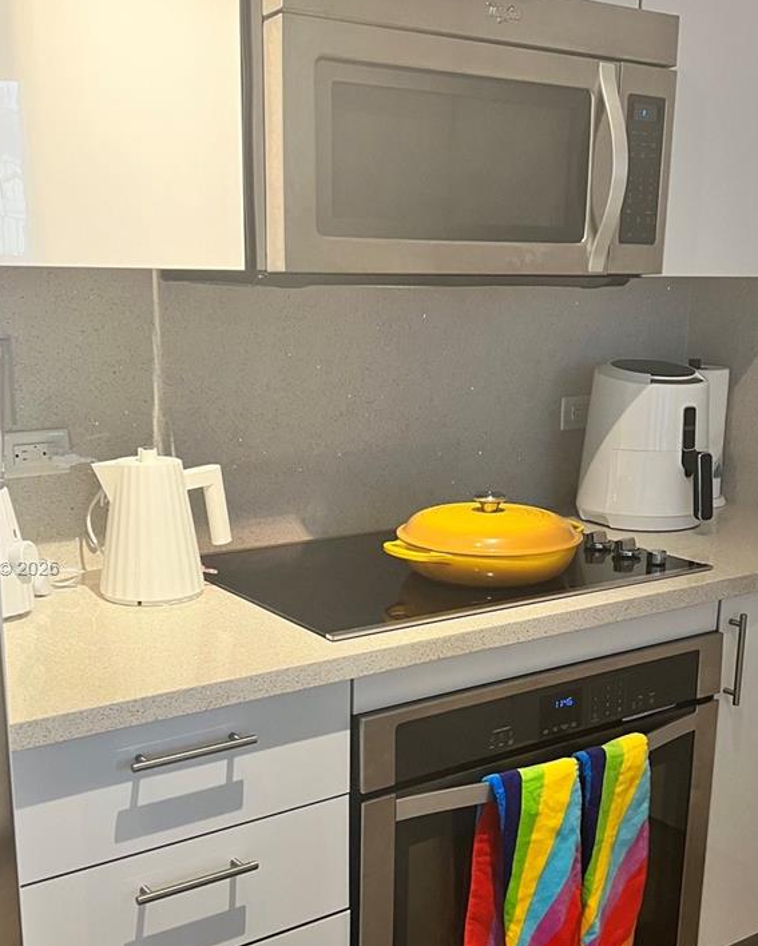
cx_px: 412
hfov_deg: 34.9
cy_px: 569
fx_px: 1205
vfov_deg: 42.7
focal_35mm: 43
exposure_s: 1/60
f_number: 1.5
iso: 160
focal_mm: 5.7
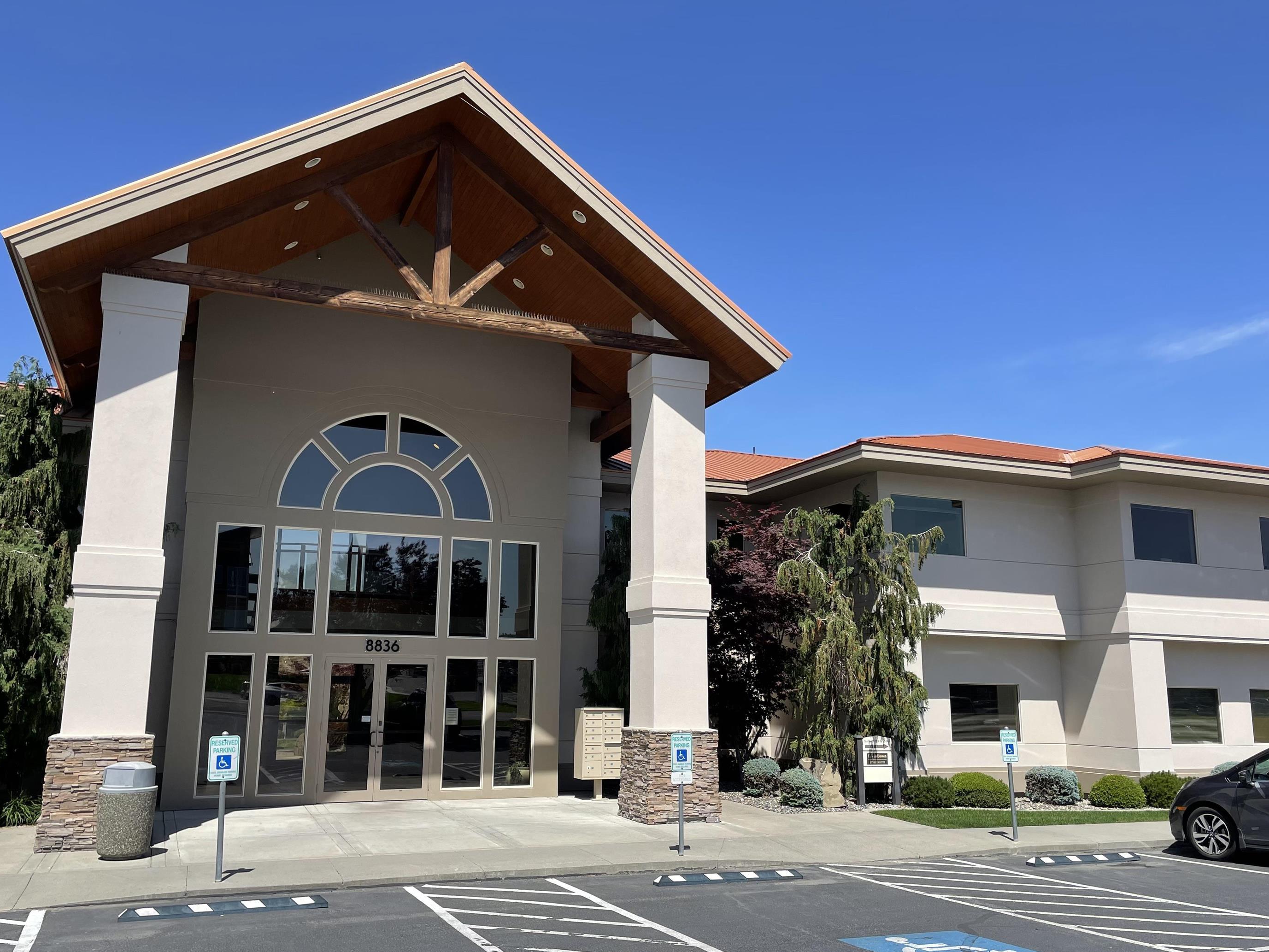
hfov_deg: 61.7
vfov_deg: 48.2
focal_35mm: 29
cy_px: 494
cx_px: 631
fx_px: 1063
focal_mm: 4.2
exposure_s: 1/2959
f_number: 1.6
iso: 32
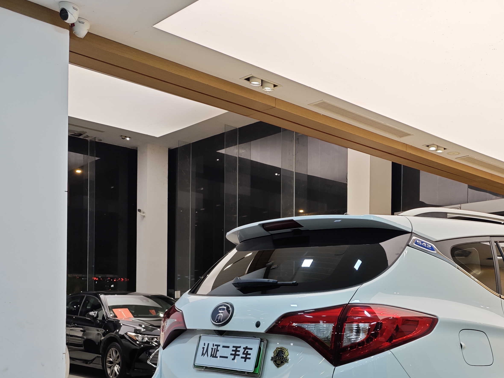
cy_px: 326
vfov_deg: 34.3
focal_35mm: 40
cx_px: 404
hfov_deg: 44.5
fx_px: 582
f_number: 1.9
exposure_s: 1/100
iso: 64
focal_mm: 8.7
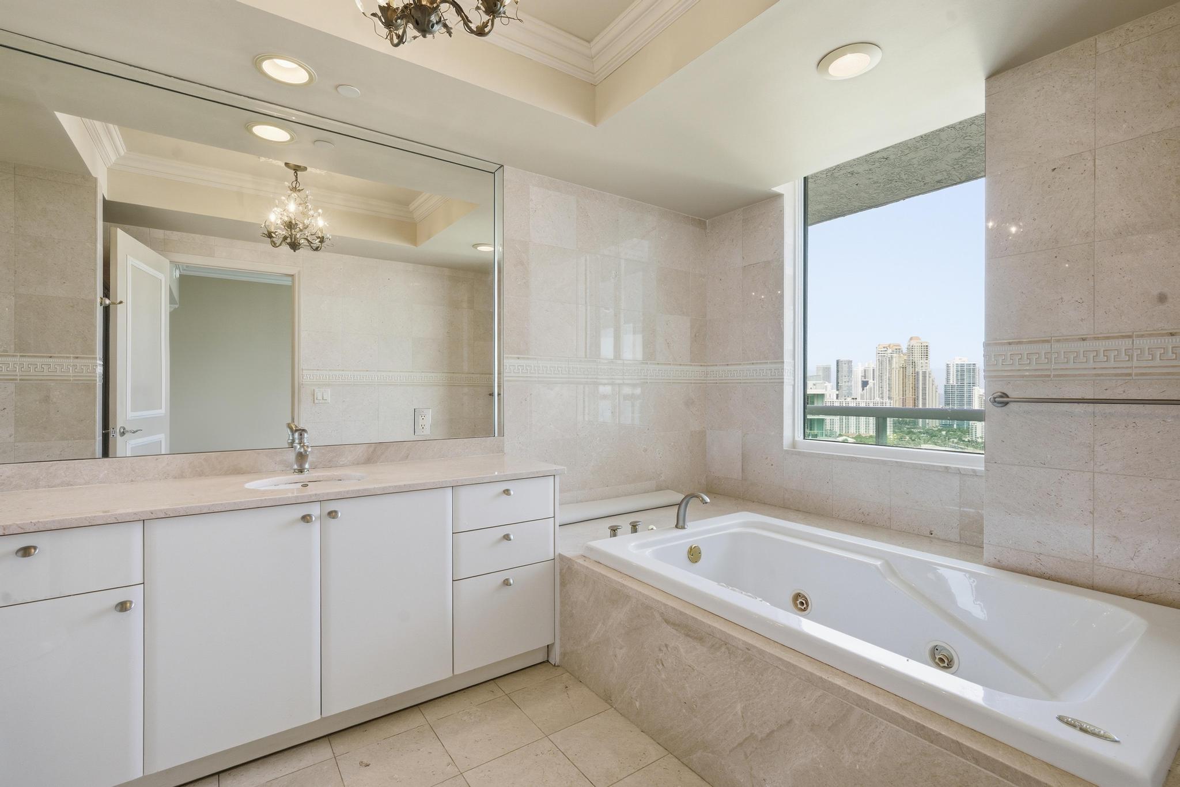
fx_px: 524
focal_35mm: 16
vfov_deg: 73.7
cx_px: 590
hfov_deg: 96.7
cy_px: 394
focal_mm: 16
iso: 200
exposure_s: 1/250
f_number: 9
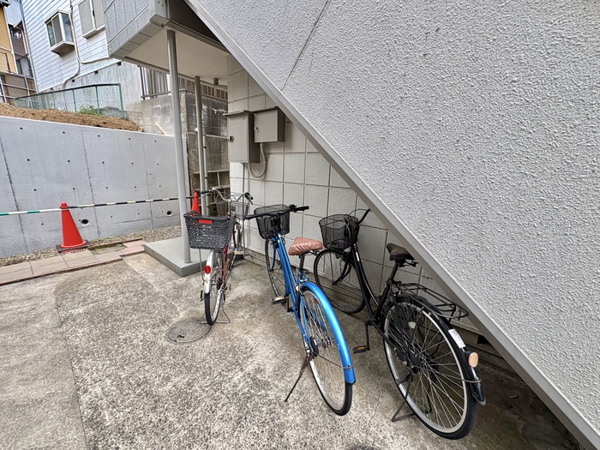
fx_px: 243
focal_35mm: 14
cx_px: 300
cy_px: 225
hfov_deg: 102.1
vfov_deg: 85.7
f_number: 2.2
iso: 40
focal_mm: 2.22
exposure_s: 1/232
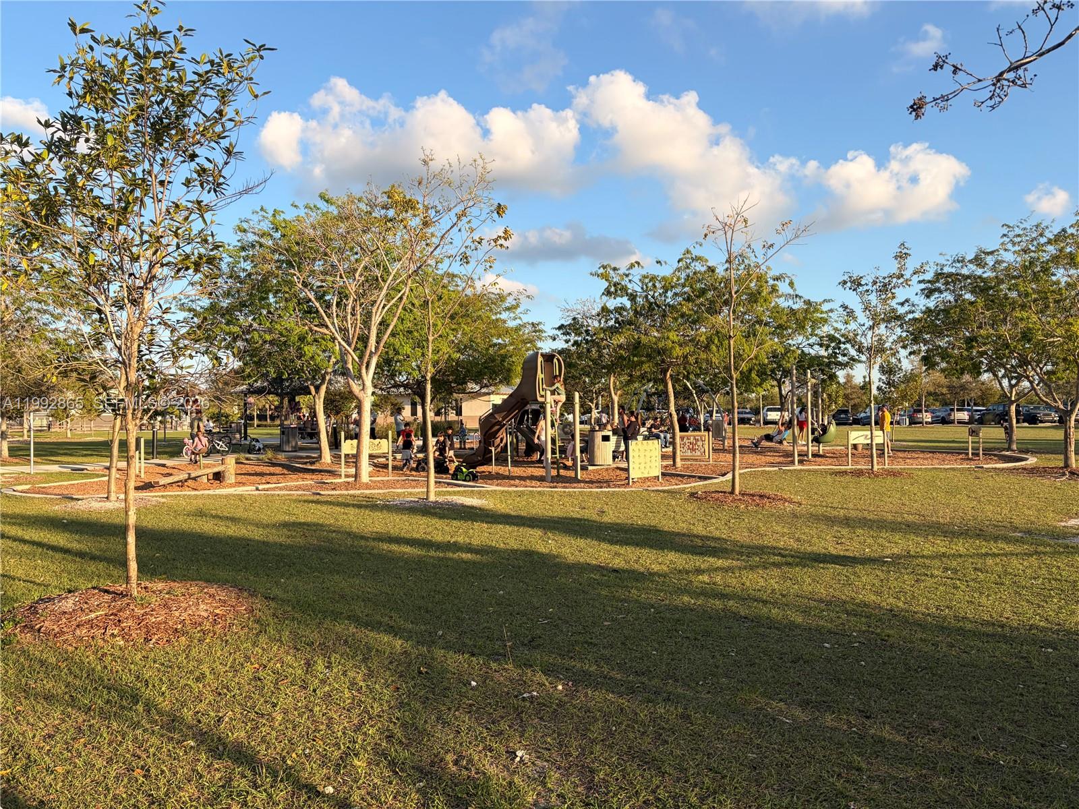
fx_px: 810
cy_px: 404
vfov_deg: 53.1
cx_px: 540
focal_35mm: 26
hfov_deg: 67.3
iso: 50
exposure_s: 1/1393
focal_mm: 5.96
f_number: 1.6
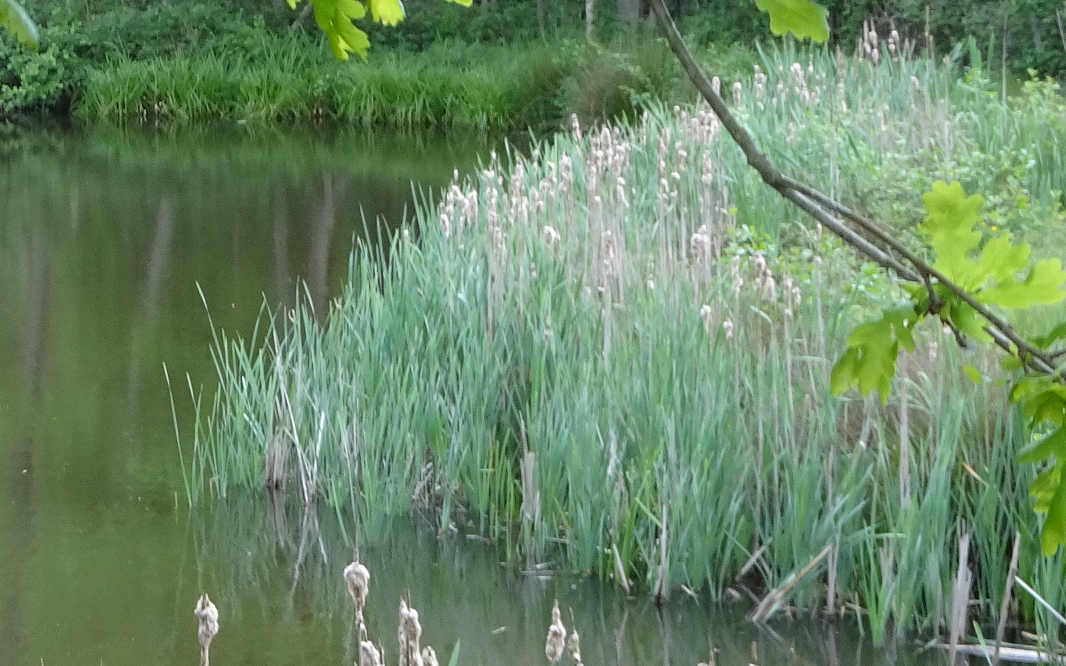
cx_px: -274
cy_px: -21
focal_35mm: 161
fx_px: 4677
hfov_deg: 12.6
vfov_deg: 8.1
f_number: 4.5
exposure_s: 1/60
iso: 125
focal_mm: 9.87
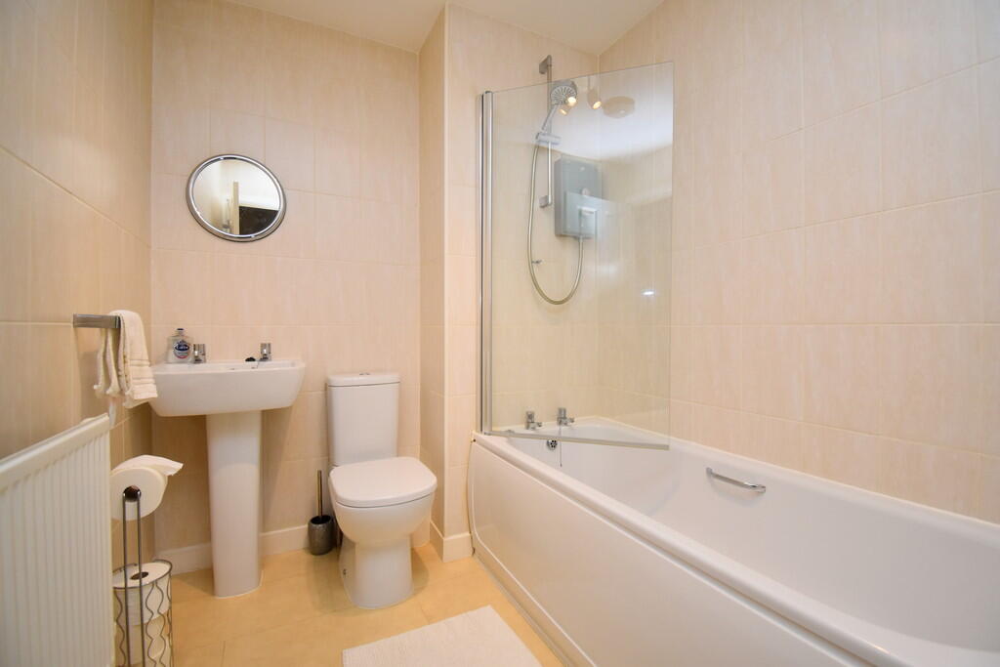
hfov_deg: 100.4
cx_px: 500
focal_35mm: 15
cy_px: 334
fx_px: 417
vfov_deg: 77.3
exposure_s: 1/125
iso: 900
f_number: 4.5
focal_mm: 10
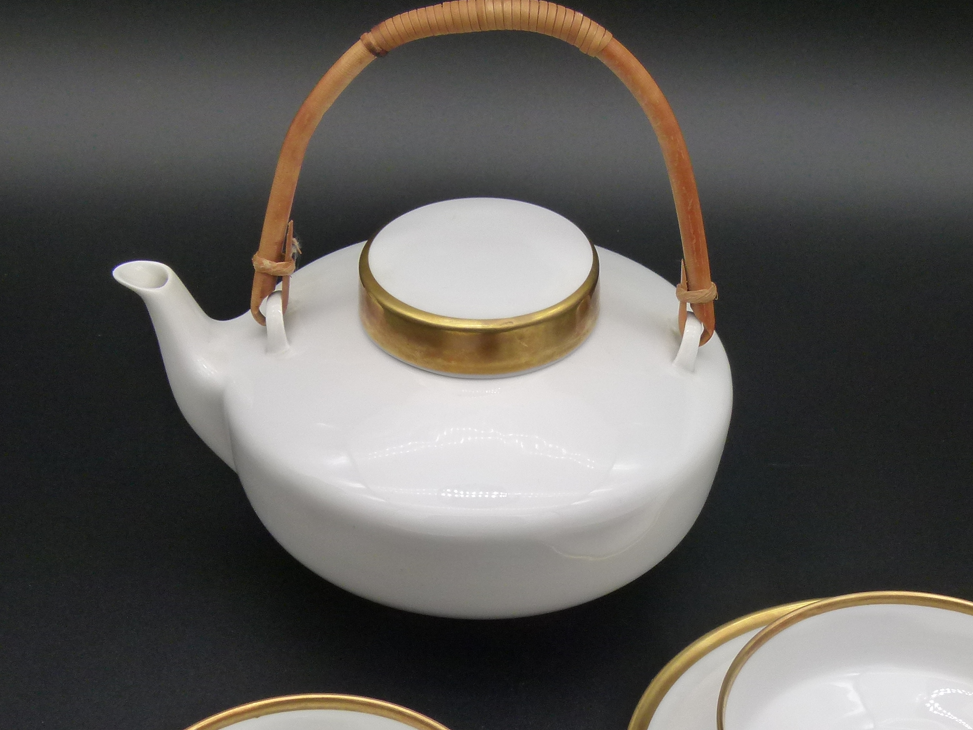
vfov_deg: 21.7
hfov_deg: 28.9
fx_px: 1883
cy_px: 545
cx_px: 573
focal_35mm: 67
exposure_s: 1/125
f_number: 3.6
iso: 160
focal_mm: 7
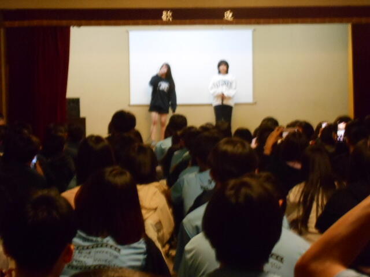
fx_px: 919
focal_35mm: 86
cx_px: 185
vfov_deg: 17.2
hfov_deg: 22.8
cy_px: 138
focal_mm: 15.4
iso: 800
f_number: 6.3
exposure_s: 1/10
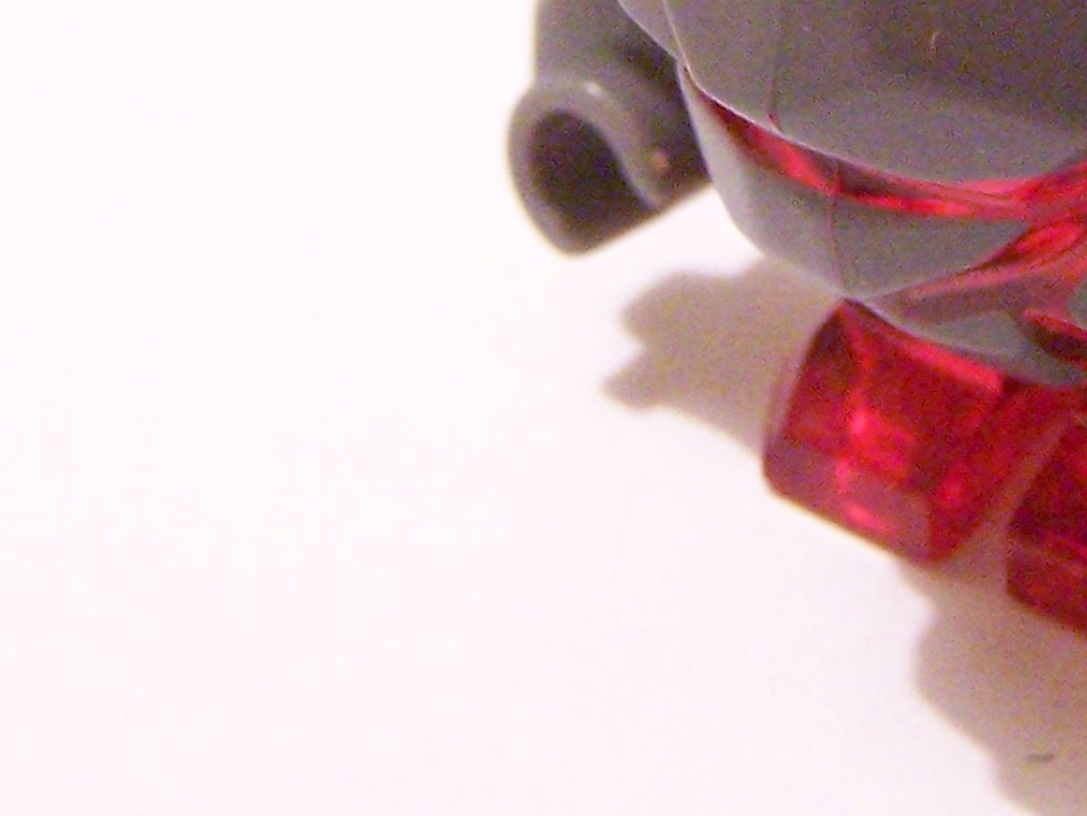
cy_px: -247
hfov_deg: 14.0
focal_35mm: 139
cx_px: 1036
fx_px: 4366
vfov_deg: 10.4
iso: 400
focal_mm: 6.7
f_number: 2.8
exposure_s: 1/10
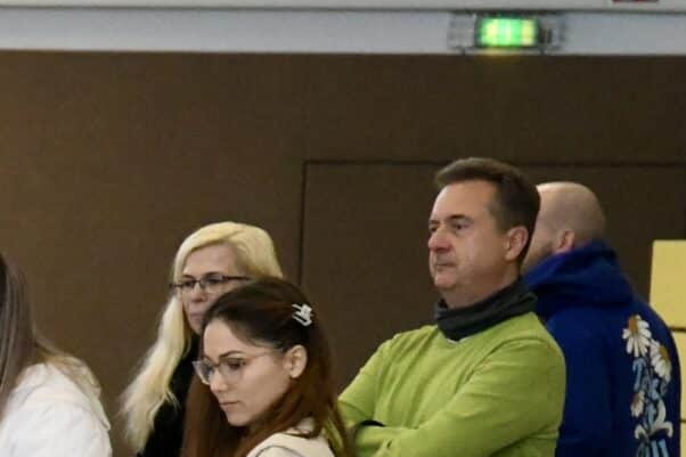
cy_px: 587
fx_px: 4534
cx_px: -365
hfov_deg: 8.4
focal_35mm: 238
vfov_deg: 5.7
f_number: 5
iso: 8000
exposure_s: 1/640
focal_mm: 70
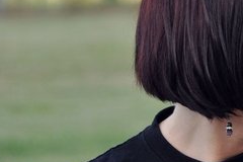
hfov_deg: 3.8
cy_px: 52
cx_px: 297
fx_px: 3694
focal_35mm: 547
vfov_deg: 2.5
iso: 560
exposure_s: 1/250
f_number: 6
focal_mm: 135
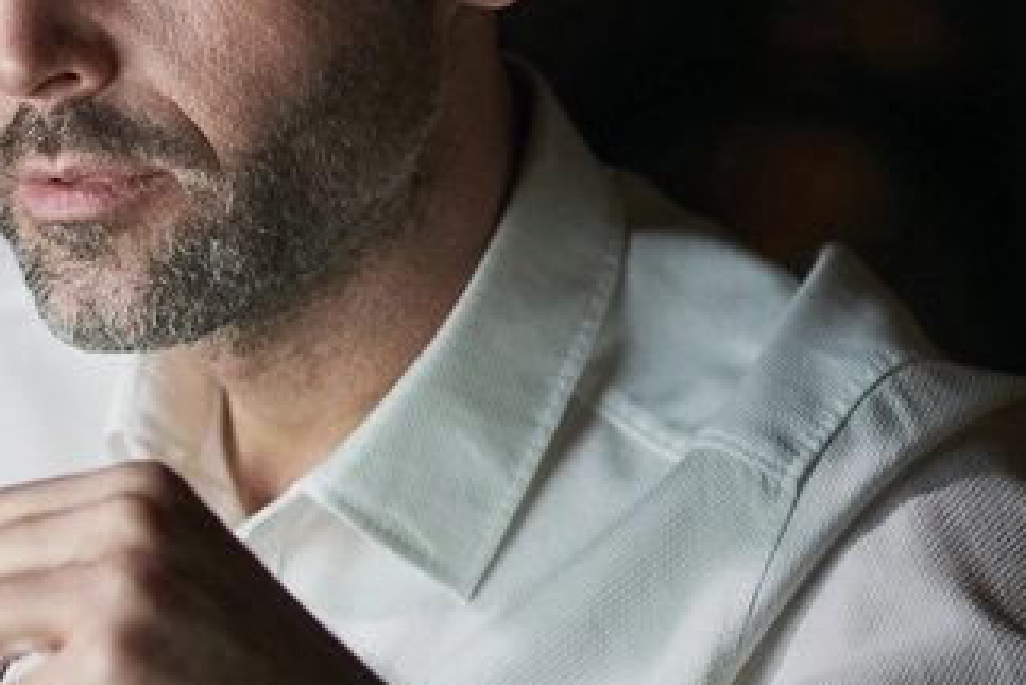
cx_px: -156
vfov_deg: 4.3
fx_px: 9038
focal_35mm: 317
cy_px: 530
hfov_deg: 6.5
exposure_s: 1/100
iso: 400
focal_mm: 85
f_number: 2.2
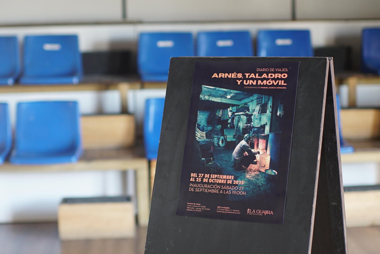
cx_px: 190
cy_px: 127
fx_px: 792
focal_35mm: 75
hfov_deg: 27.0
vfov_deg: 18.2
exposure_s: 1/100
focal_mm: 50
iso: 320
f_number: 2
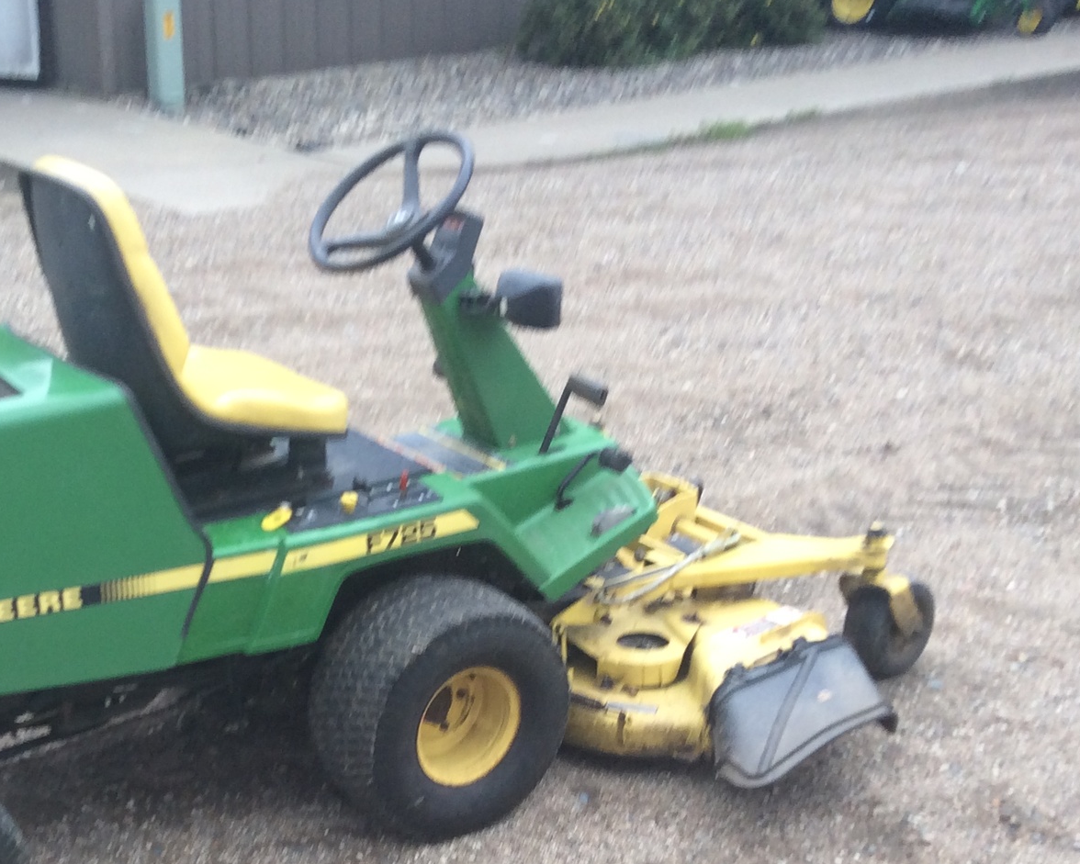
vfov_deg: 26.9
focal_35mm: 56
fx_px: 1790
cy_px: 605
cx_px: 344
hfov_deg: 33.2
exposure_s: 1/120
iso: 40
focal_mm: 3.3
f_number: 2.4
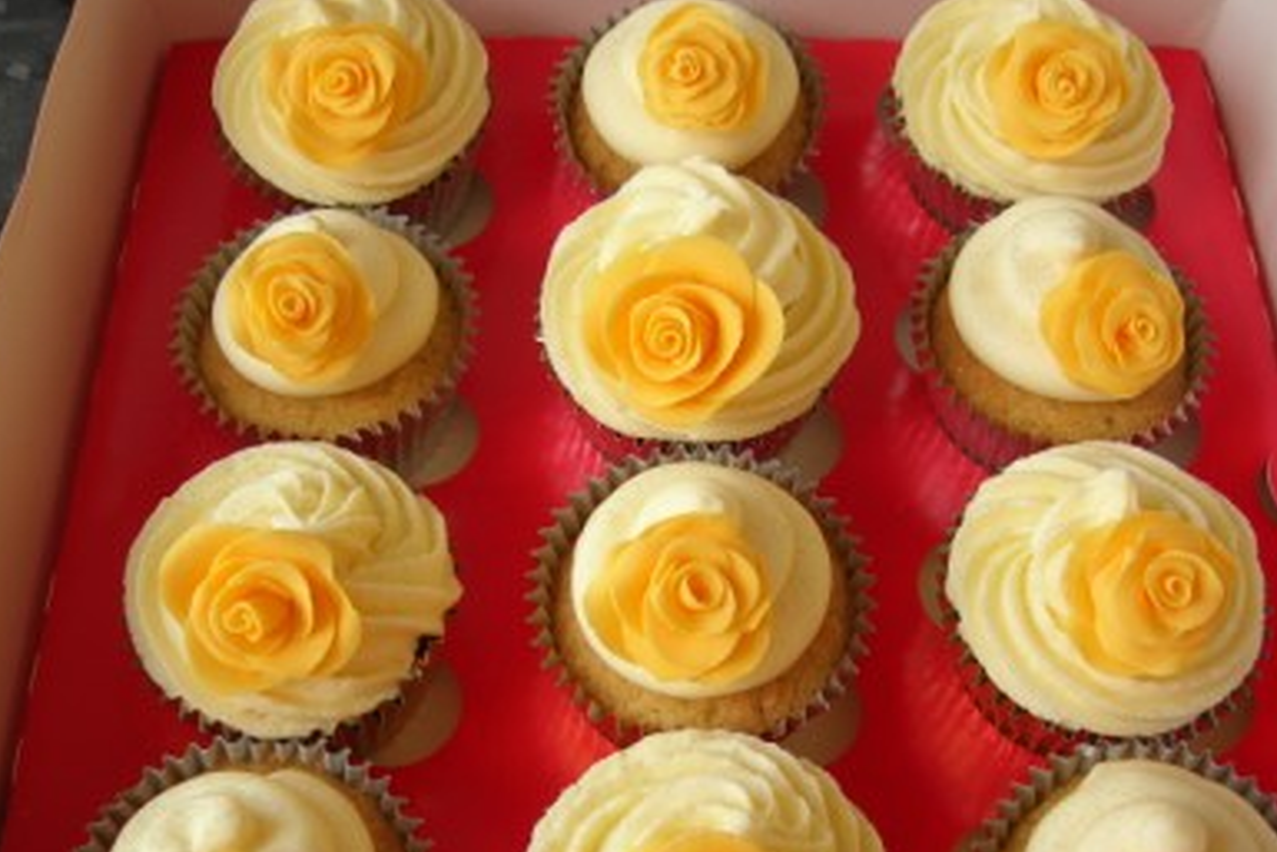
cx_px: 643
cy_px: 527
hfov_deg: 42.7
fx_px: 1632
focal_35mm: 46
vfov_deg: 29.2
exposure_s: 1/102
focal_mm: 7.8
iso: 64
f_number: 2.8
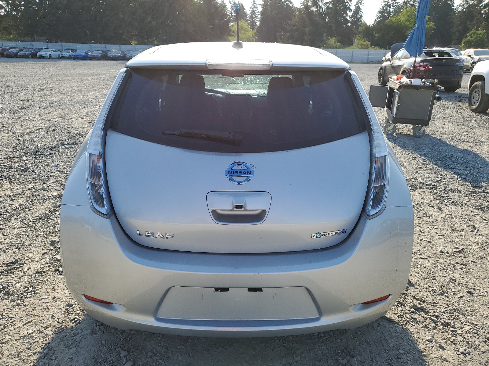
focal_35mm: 26
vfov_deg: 53.1
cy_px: 183
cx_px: 244
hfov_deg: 67.3
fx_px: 367
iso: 50
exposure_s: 1/1667
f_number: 1.5
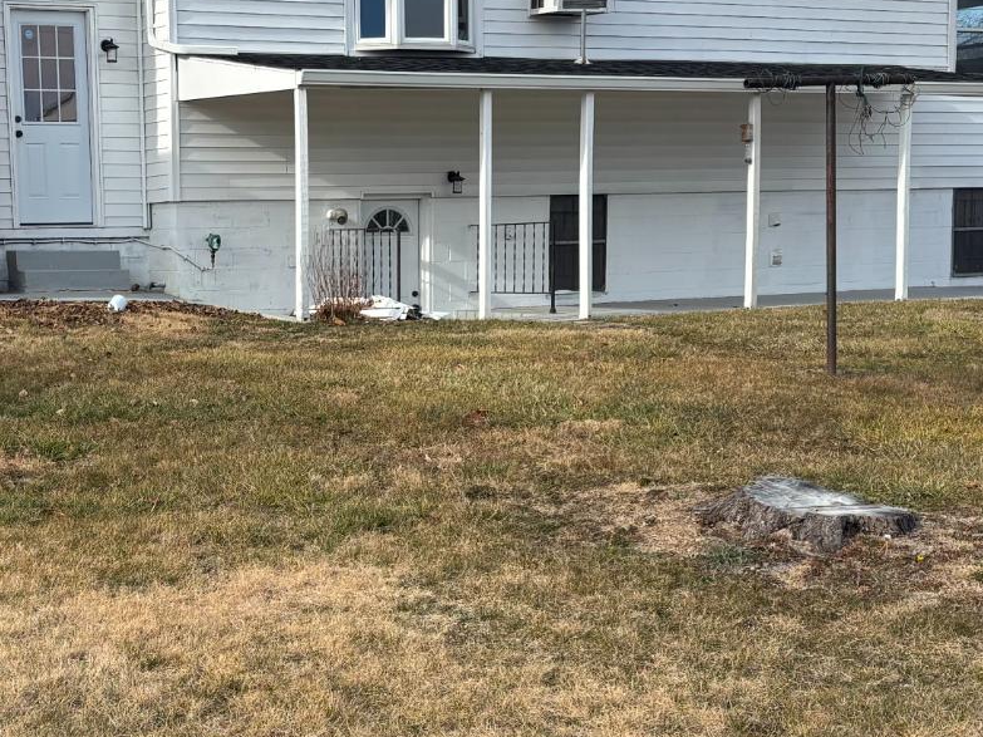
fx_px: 1931
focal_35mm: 68
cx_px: 240
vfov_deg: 21.5
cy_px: 526
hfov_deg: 28.1
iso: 50
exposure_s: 1/2151
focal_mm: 5.96
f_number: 1.6
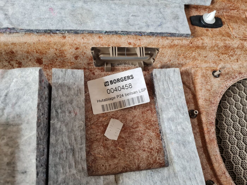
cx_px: 124
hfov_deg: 67.3
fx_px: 186
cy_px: 92
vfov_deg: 53.1
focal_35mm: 26
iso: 200
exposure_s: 1/100
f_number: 1.8
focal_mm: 5.4
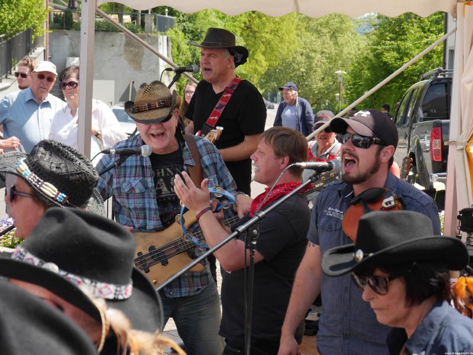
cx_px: 236
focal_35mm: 82
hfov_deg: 23.8
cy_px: 178
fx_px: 1120
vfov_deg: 18.0
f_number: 6.3
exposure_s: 1/200
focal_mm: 41
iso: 200
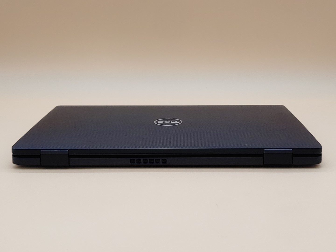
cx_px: 168
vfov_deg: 29.7
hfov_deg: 38.9
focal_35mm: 49
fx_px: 476
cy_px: 126
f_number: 1.8
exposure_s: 1/151
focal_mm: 4.36
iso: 50
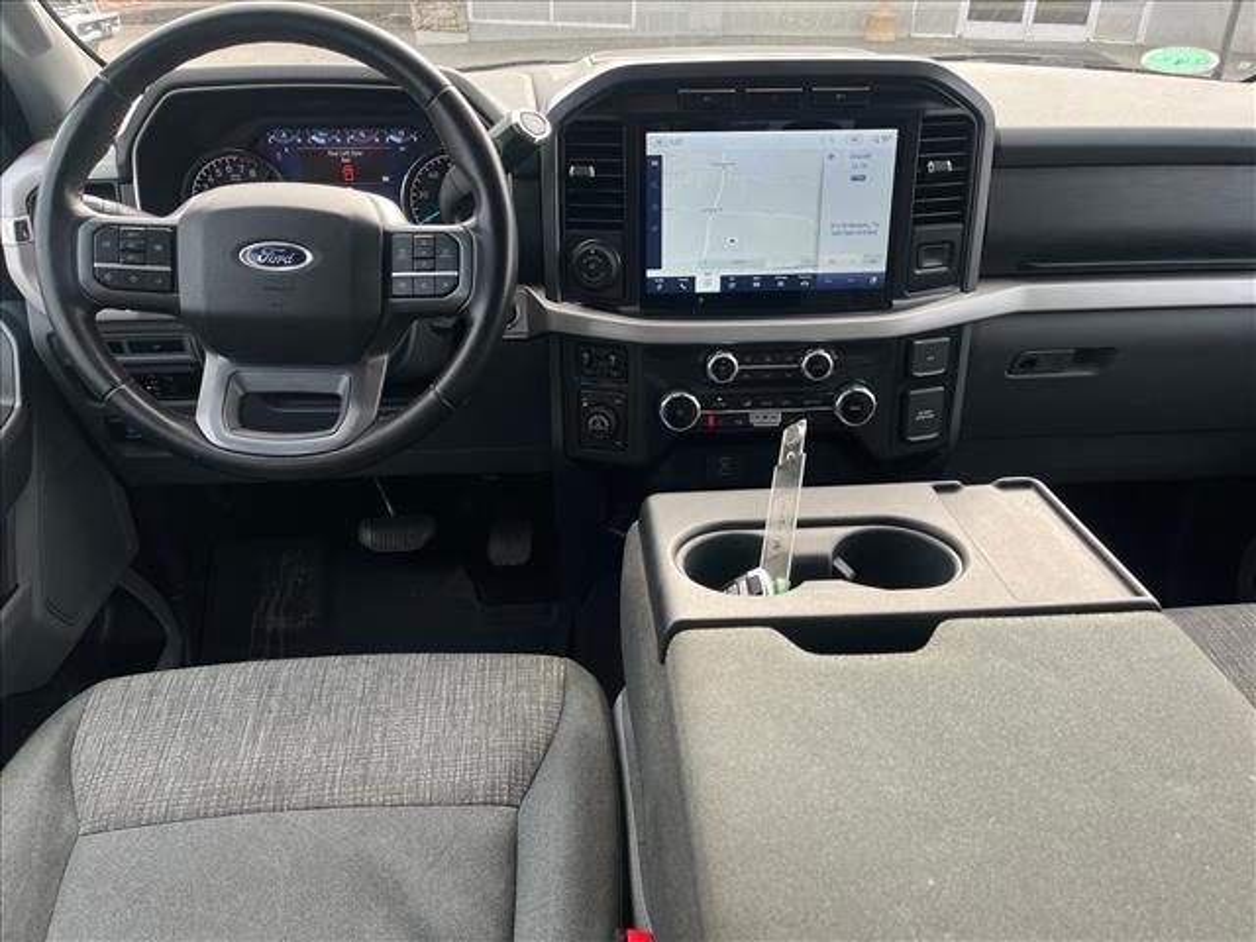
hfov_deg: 67.3
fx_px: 943
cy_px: 471
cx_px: 628
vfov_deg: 53.1
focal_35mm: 26
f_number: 1.6
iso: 50
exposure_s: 1/378
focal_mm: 5.1
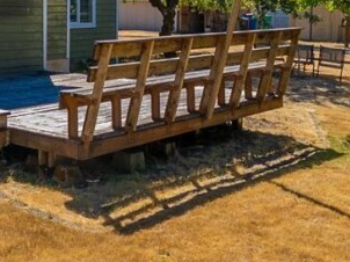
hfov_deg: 30.6
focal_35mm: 58
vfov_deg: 24.4
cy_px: 19
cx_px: -8
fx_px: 586
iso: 80
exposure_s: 1/160
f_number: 7.1
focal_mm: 13
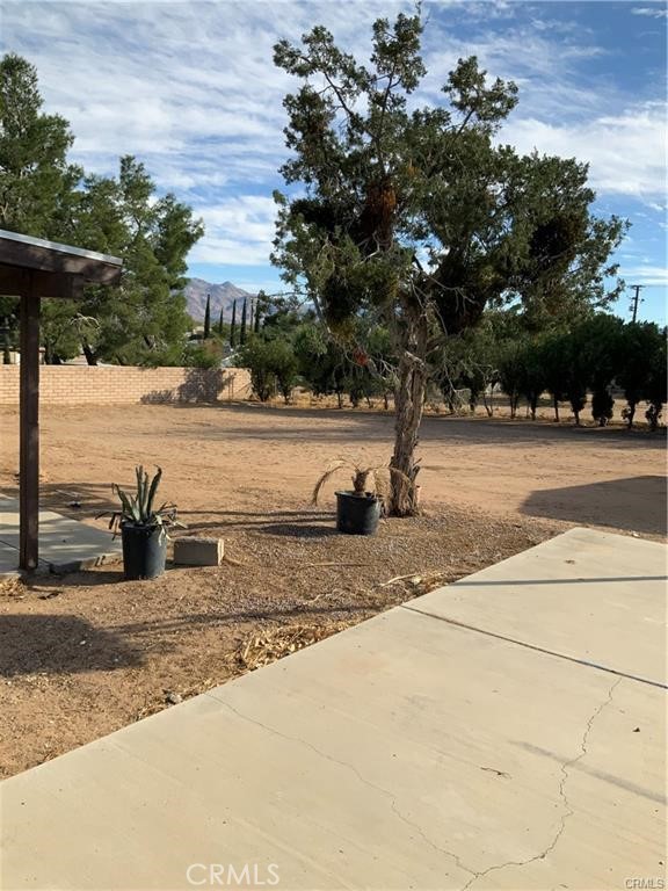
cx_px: 334
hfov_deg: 48.2
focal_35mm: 29
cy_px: 446
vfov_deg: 61.7
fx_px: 746
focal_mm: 3
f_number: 1.8
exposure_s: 1/1675
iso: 16
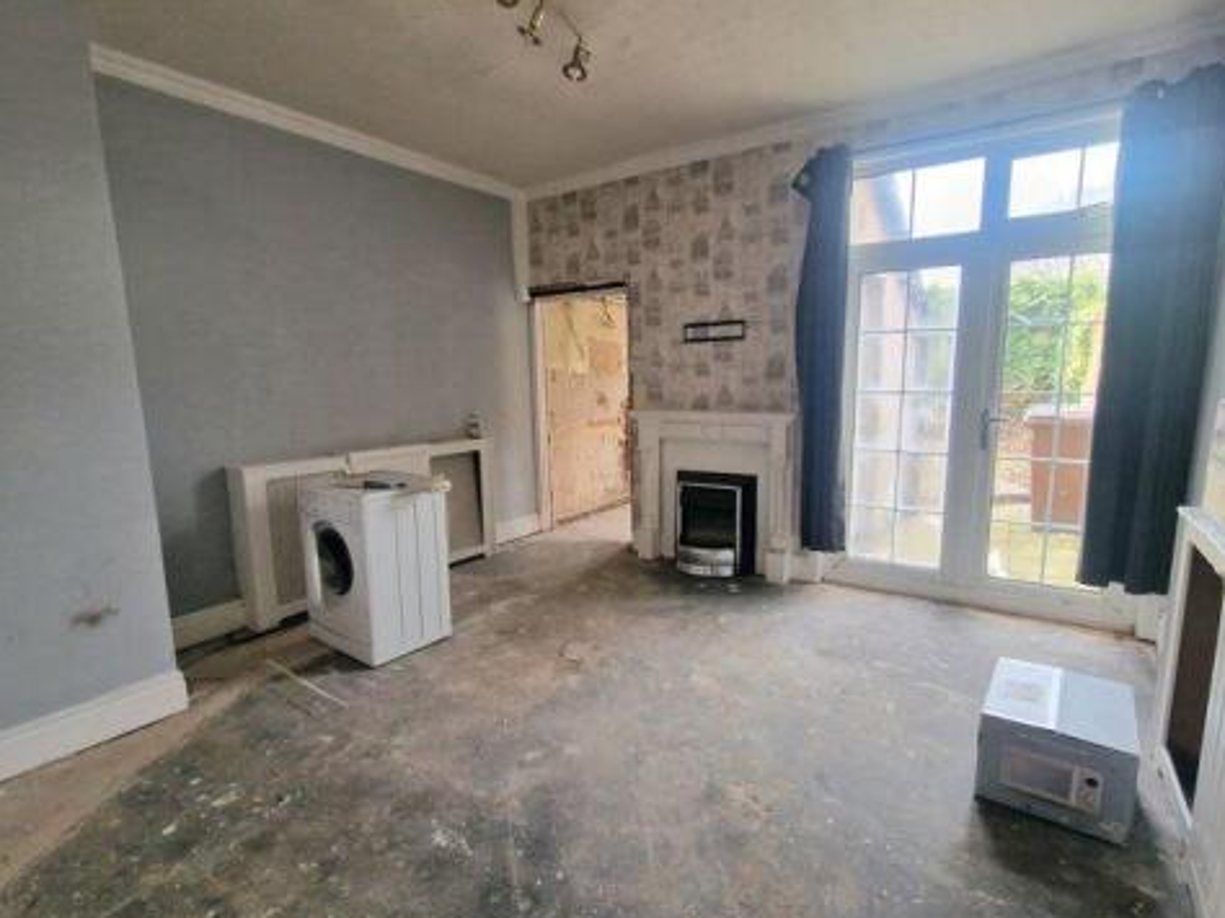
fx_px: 566
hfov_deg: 94.5
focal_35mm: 16
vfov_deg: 78.0
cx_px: 606
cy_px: 477
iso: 320
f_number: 2.2
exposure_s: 1/50
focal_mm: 2.2
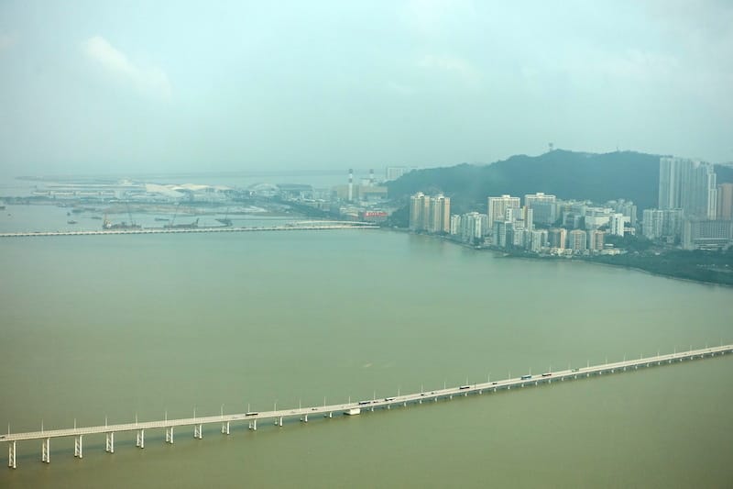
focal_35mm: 69
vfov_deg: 19.7
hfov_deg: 29.2
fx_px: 1405
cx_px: 366
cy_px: 244
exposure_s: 1/800
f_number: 4
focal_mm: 25.46
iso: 125
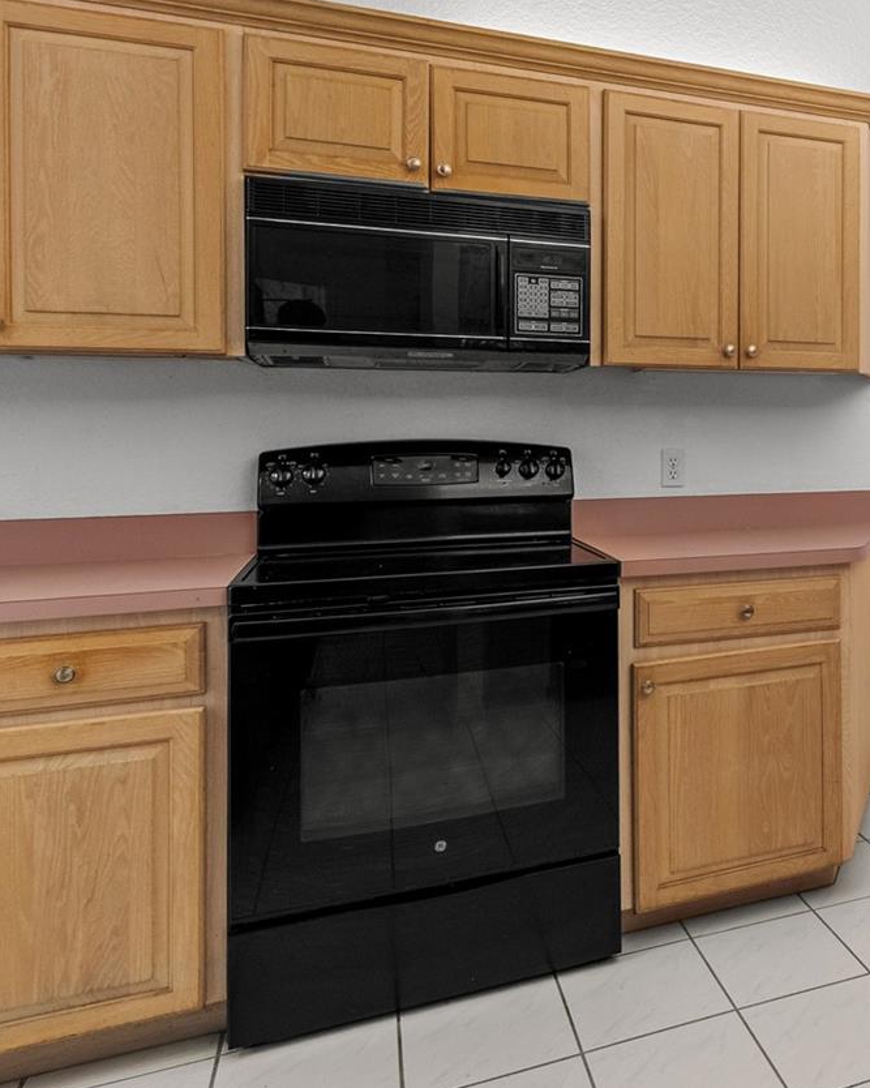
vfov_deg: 63.4
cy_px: 424
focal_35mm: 27
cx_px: 854
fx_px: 869
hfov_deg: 45.5
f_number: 7.1
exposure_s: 1/15
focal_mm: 10
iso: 640
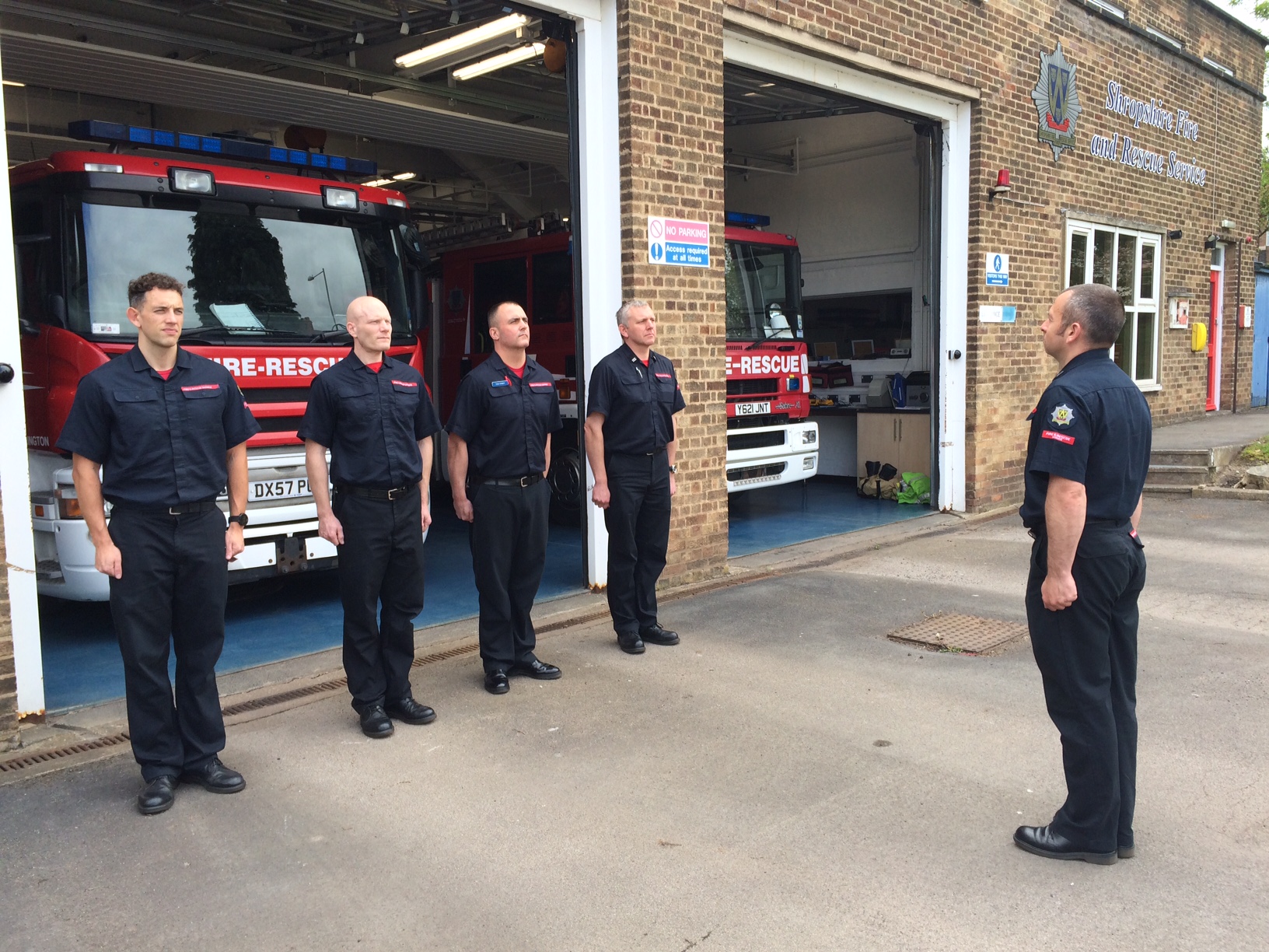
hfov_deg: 61.7
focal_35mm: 29
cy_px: 476
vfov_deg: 48.2
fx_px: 1063
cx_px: 634
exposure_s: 1/391
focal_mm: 4.15
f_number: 2.2
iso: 32
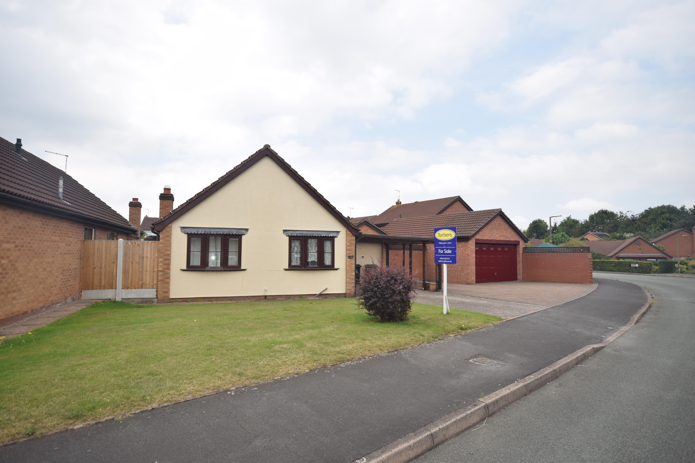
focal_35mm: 20
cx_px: 348
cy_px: 232
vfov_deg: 63.2
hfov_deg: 85.4
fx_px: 376
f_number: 8
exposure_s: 1/200
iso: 100
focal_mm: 13
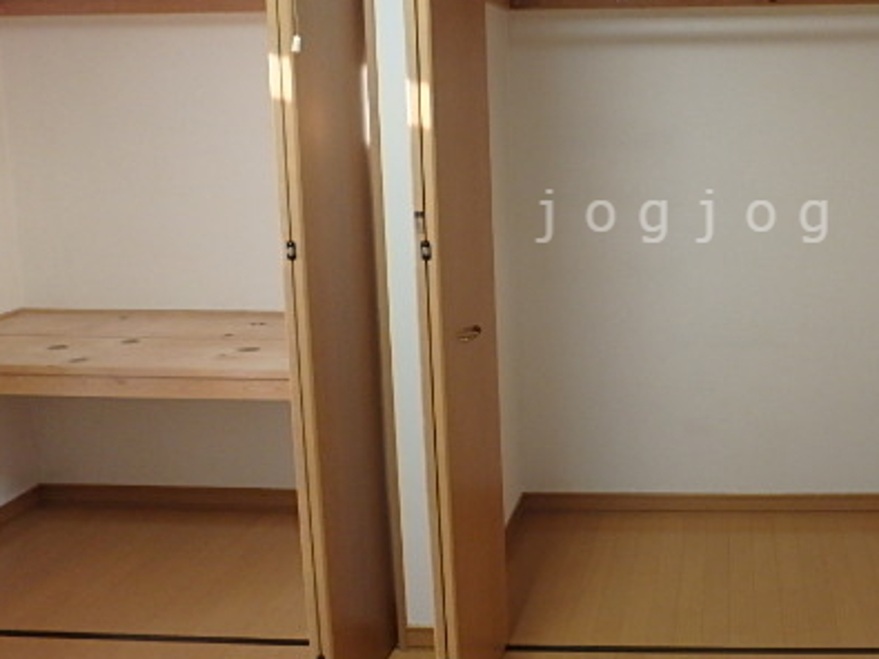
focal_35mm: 34
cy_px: 216
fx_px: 863
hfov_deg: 51.0
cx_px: 688
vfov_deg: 41.2
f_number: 3.5
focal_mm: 3.7
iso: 250
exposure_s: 1/30
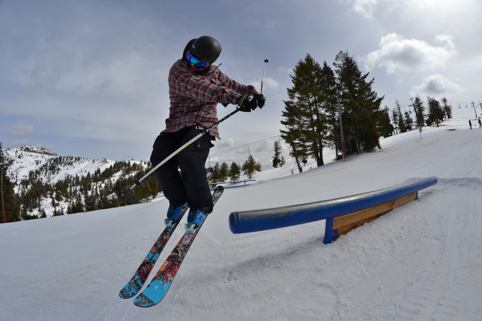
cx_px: 241
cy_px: 160
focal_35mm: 12
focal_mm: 8
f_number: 7.1
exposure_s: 1/2000
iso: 200
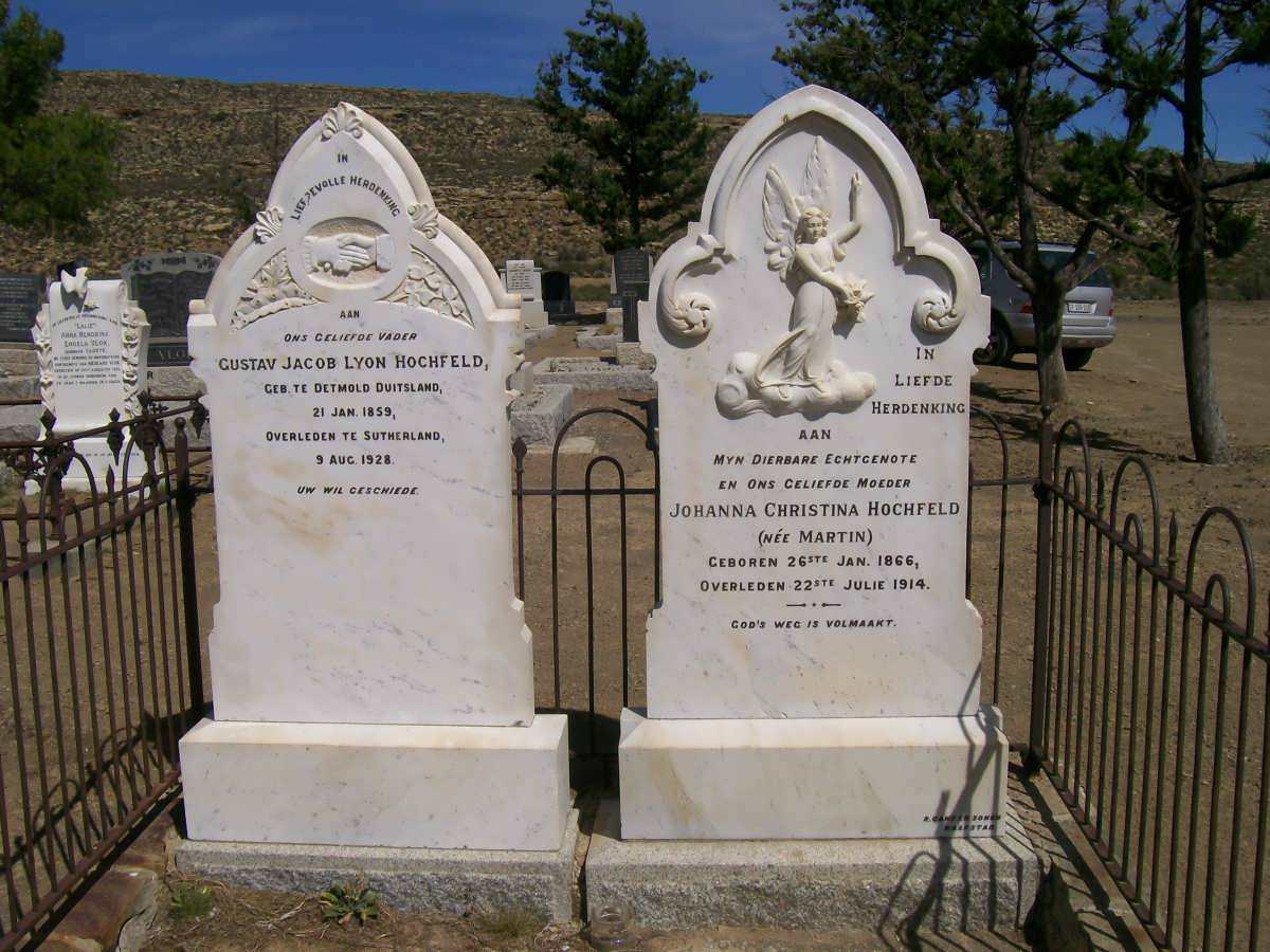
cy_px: 476
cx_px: 635
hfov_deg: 51.4
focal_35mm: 36
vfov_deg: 39.7
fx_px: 1321
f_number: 4.8
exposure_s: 1/1401
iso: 80
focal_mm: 6
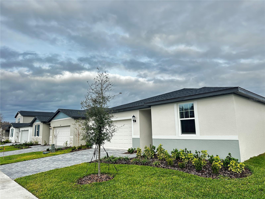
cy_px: 100
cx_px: 132
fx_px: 184
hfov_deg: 71.6
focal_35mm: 24
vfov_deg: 56.8
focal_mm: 6.86
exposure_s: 1/626
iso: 80
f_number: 1.78
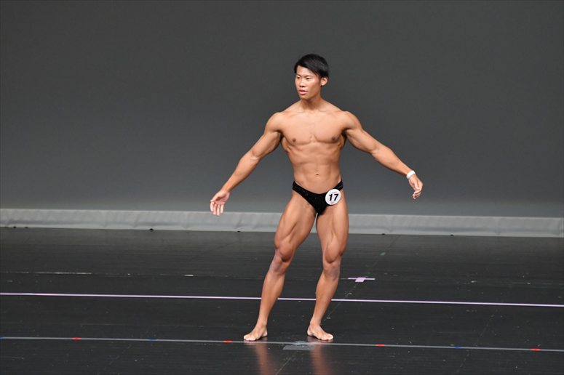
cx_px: 282
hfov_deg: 6.5
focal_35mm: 315
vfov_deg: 4.4
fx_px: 4933
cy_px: 188
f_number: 5.6
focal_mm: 210
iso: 4000
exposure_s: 1/400
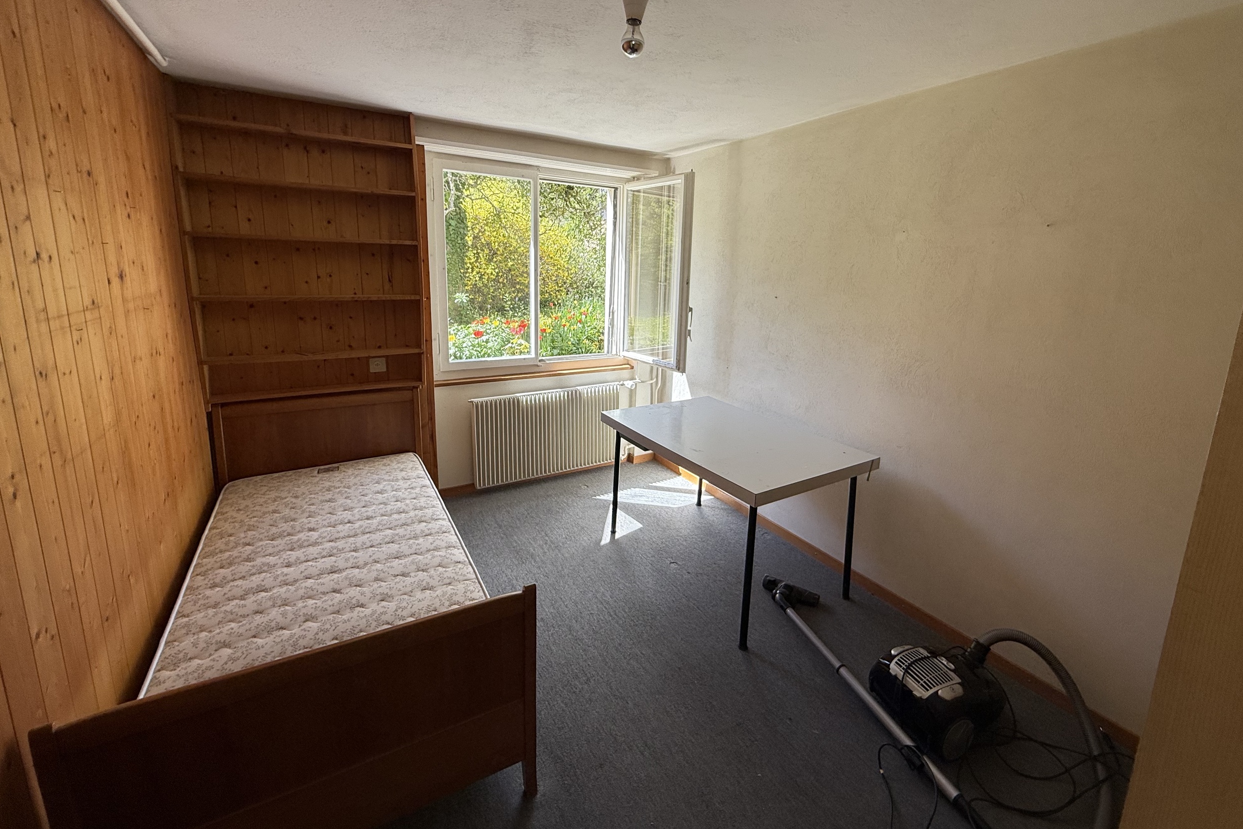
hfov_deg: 100.4
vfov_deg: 76.9
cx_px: 636
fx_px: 518
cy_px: 358
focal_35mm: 15
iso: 50
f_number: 2.2
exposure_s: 1/224
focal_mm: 2.22
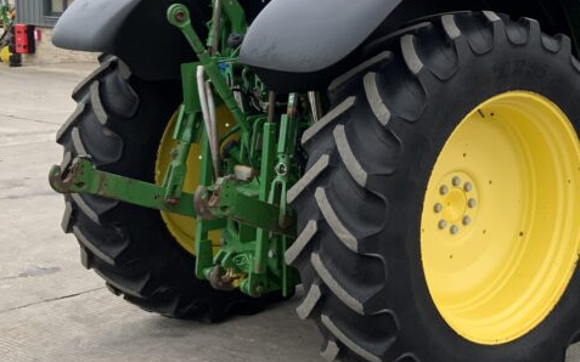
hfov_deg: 29.7
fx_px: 1043
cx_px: 531
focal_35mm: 66
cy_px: 64
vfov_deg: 19.5
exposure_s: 1/666
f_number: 1.8
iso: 16
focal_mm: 3
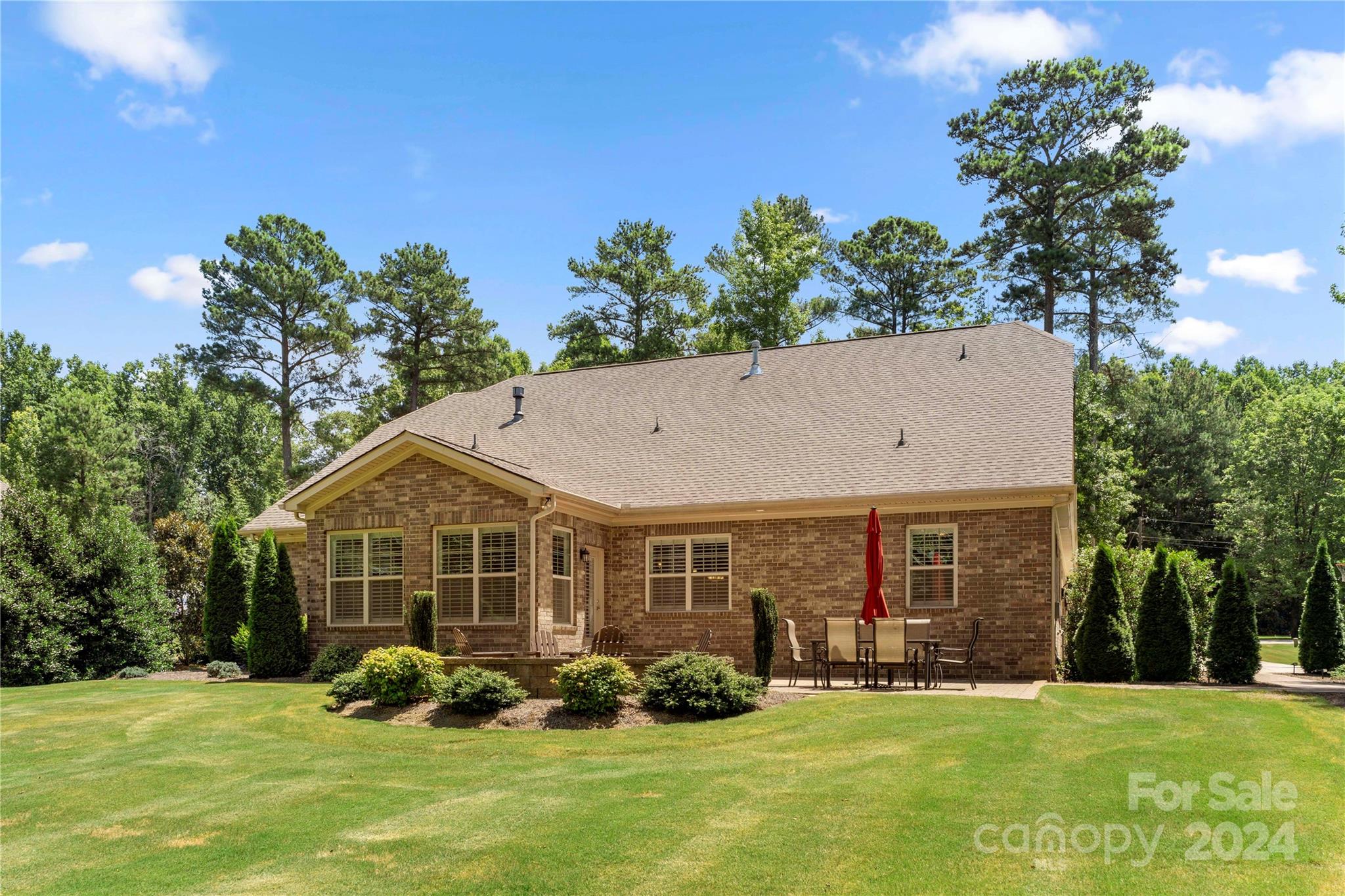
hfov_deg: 67.4
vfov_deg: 47.9
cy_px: 448
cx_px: 672
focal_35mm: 27
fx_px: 1009
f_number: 10
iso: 100
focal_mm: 27
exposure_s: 1/160
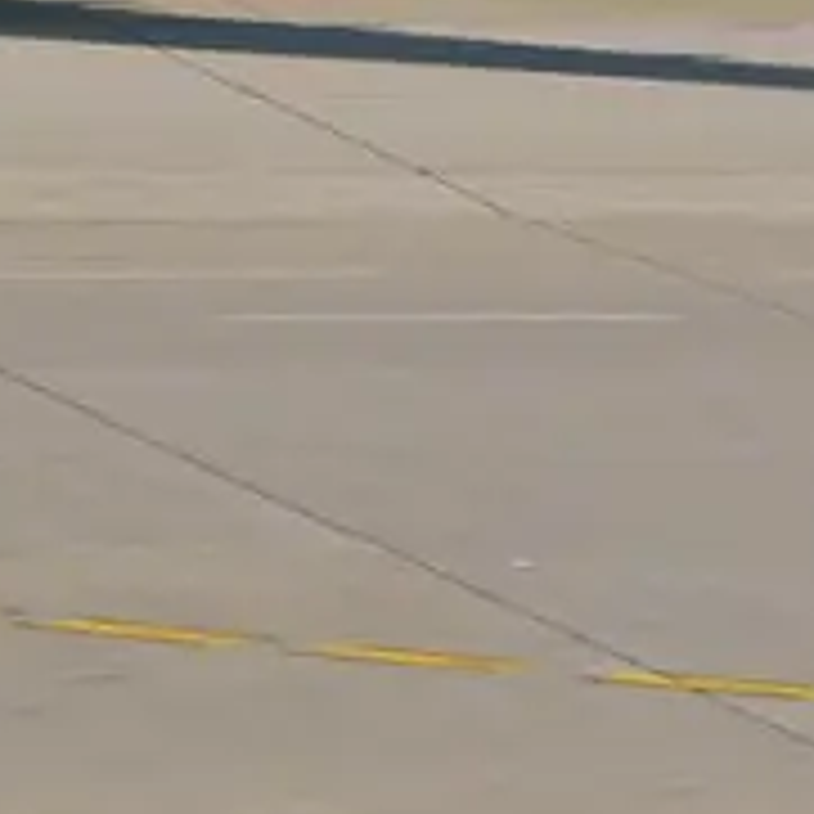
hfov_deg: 2.7
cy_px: -474
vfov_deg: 2.7
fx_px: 17266
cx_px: -270
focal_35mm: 649
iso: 100
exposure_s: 1/1250
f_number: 8
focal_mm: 90
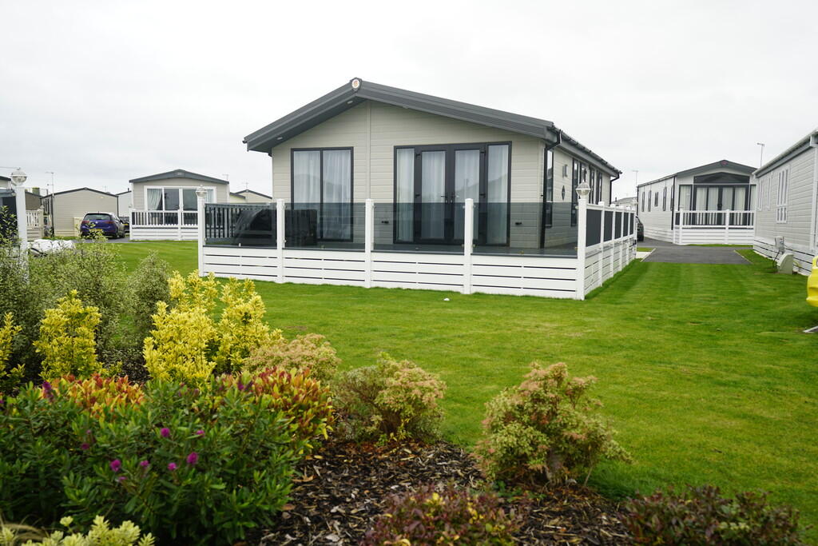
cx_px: 409
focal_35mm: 29
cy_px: 273
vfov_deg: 45.0
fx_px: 659
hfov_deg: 63.7
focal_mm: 29
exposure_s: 1/60
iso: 100
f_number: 4
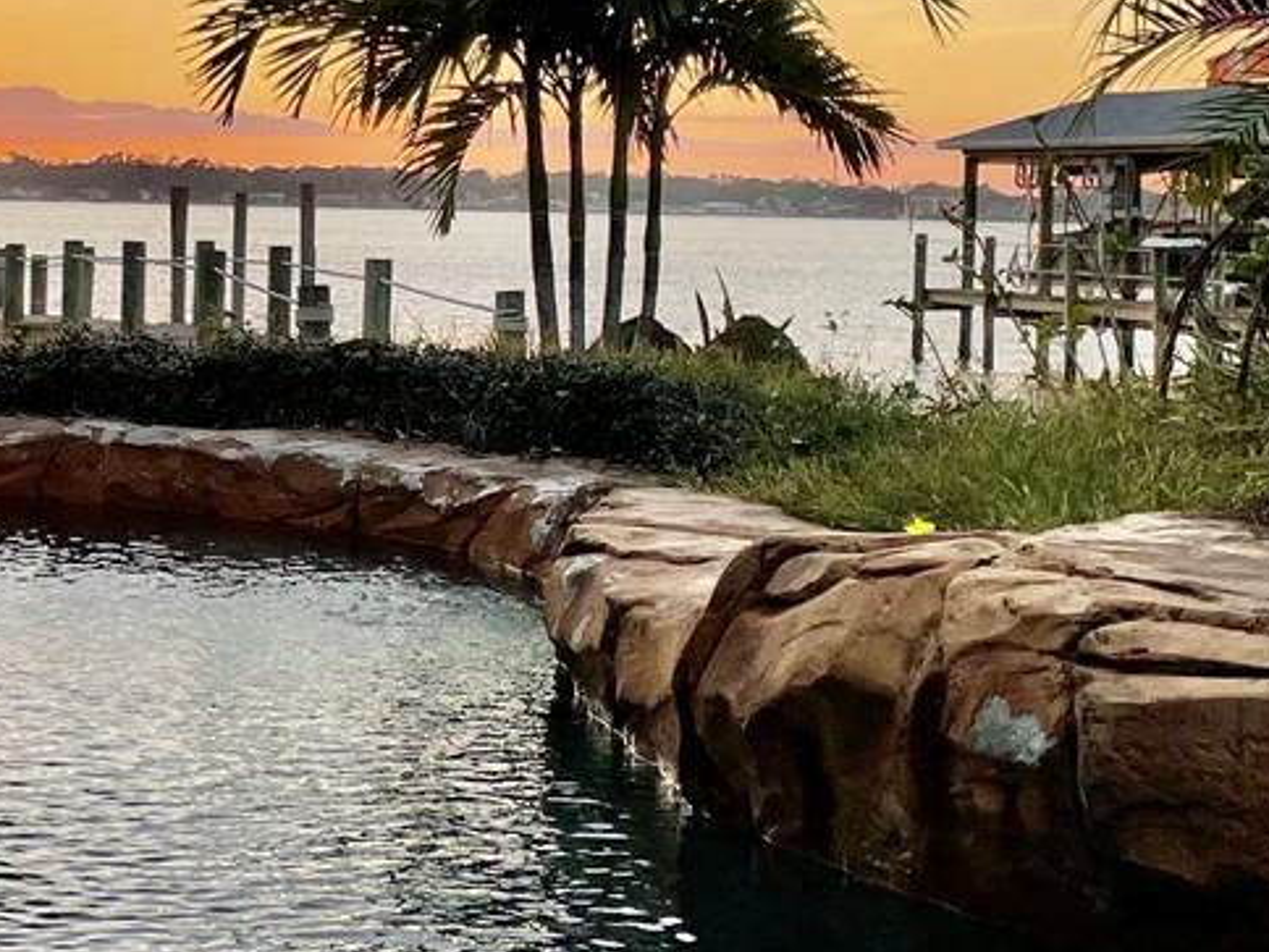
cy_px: 367
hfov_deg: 22.3
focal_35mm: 86
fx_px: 3153
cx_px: 194
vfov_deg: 17.1
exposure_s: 1/622
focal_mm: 4.2
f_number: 1.6
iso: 32
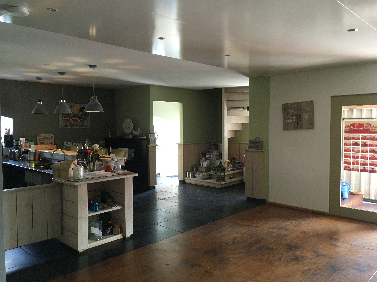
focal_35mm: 29
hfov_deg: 61.7
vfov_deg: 48.2
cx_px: 188
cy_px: 141
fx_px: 316
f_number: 2.2
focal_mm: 4.15
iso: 160
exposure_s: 1/33
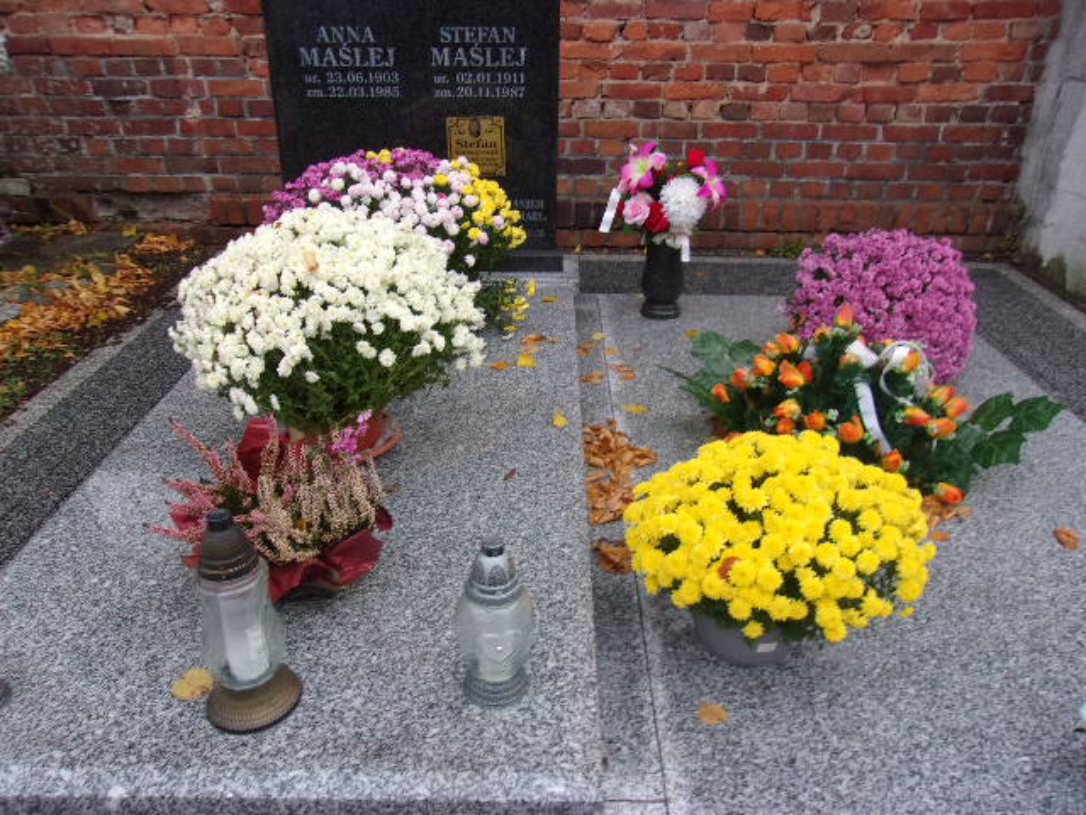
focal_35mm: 27
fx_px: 847
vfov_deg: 51.4
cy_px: 408
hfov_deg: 65.3
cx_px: 543
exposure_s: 1/34
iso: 126
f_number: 3
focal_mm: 4.9
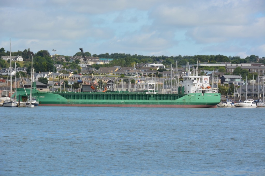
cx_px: 132
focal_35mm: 158
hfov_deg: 13.0
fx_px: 1159
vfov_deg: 8.7
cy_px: 88
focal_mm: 105
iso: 110
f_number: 8
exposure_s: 1/250
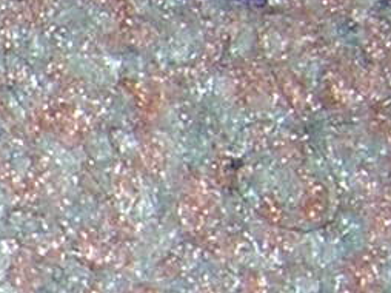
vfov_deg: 6.5
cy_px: 318
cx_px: -482
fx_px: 2562
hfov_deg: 8.2
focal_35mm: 227
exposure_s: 1/60.1
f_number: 5.2
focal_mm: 4.7
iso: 100
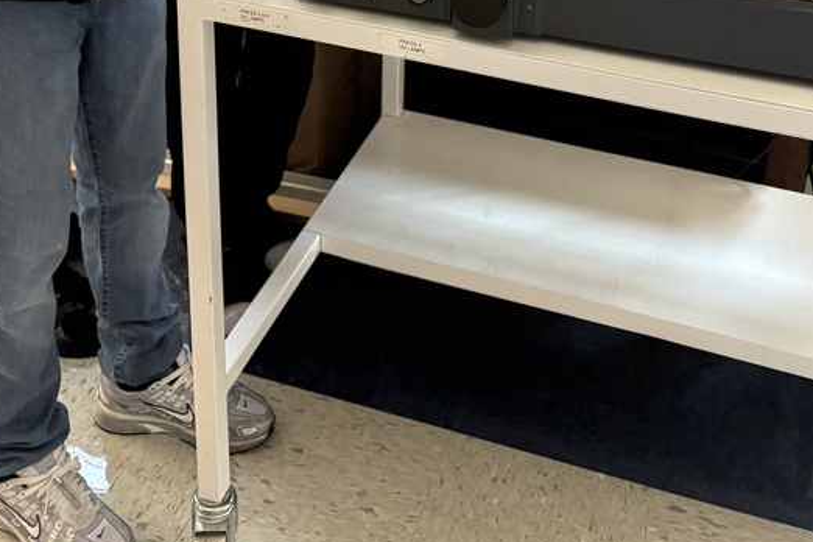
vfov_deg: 22.5
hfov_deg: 37.5
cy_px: -184
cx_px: 375
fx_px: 1197
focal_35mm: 53
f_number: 1.6
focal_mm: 5.96
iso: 200
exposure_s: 1/60
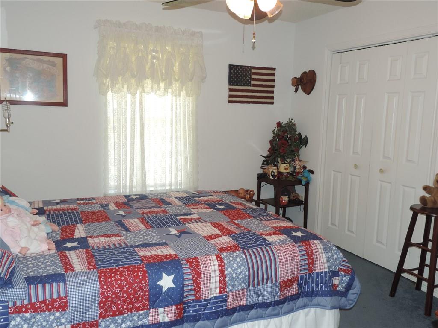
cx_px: 219
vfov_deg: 46.8
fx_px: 380
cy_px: 164
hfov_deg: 60.0
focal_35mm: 30
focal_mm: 5.3
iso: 200
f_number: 3.1
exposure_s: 1/30
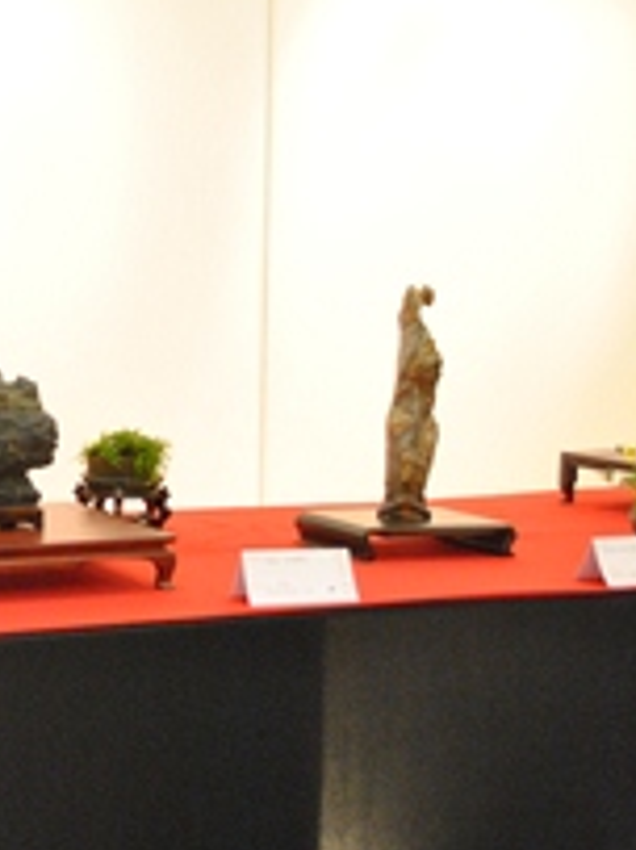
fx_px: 1888
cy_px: 337
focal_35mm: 77
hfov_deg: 18.3
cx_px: -103
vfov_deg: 25.3
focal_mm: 28
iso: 1600
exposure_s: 1/60
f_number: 4.5
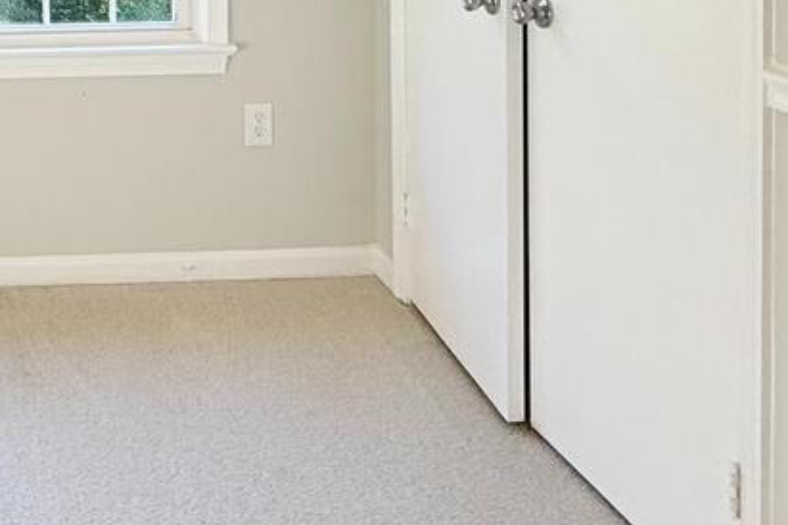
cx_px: -35
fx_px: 1116
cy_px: -138
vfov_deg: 23.7
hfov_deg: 34.6
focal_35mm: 51
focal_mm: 2.22
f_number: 2.2
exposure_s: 1/99
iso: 100
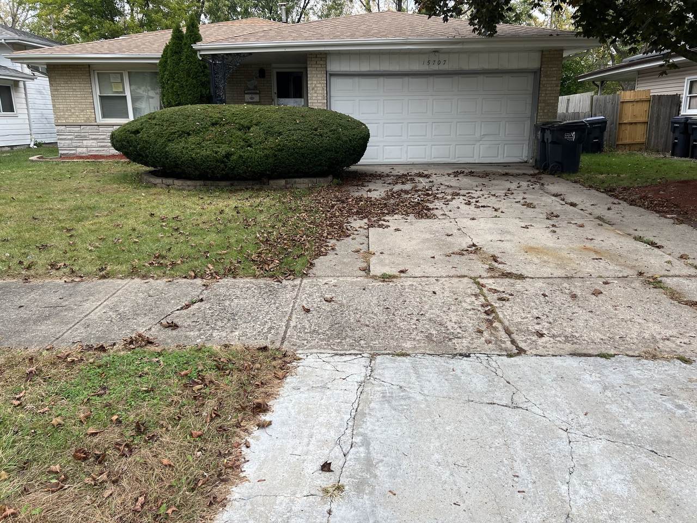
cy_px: 262
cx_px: 348
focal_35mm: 26
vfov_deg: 53.1
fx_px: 524
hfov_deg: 67.3
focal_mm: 5.7
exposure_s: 1/820
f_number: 1.5
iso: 50
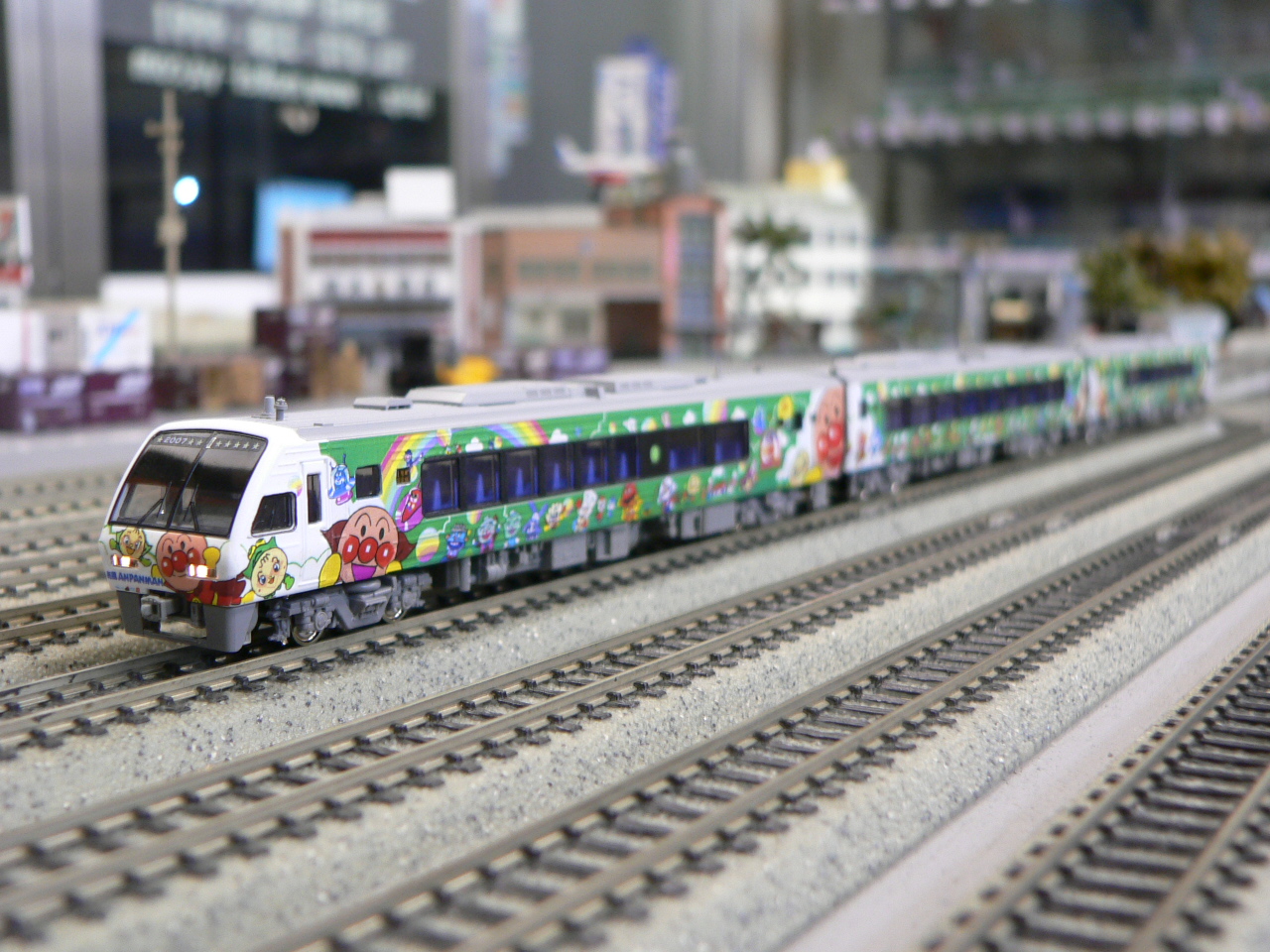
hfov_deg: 42.9
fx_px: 1614
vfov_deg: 32.9
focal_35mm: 44
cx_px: 635
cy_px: 476
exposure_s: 1/6
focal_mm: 7.4
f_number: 2.8
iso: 100
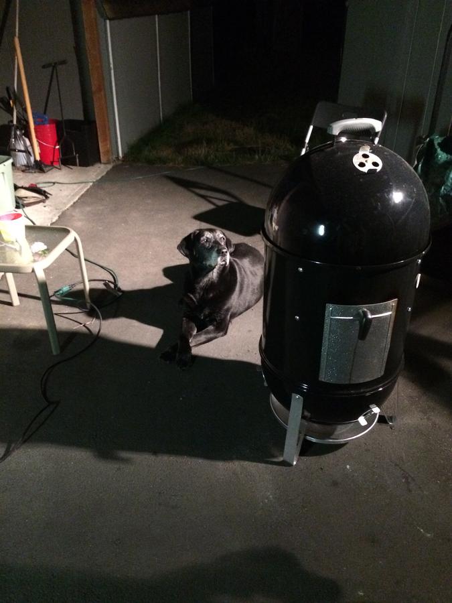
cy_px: 302
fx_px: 505
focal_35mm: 29
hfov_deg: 48.2
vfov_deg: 61.7
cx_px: 226
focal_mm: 4.15
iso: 640
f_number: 2.2
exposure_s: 1/15
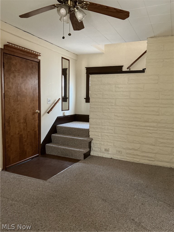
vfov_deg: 61.7
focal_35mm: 29
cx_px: 87
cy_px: 116
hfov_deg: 48.2
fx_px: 194
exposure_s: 1/30
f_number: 1.8
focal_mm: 3
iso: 320
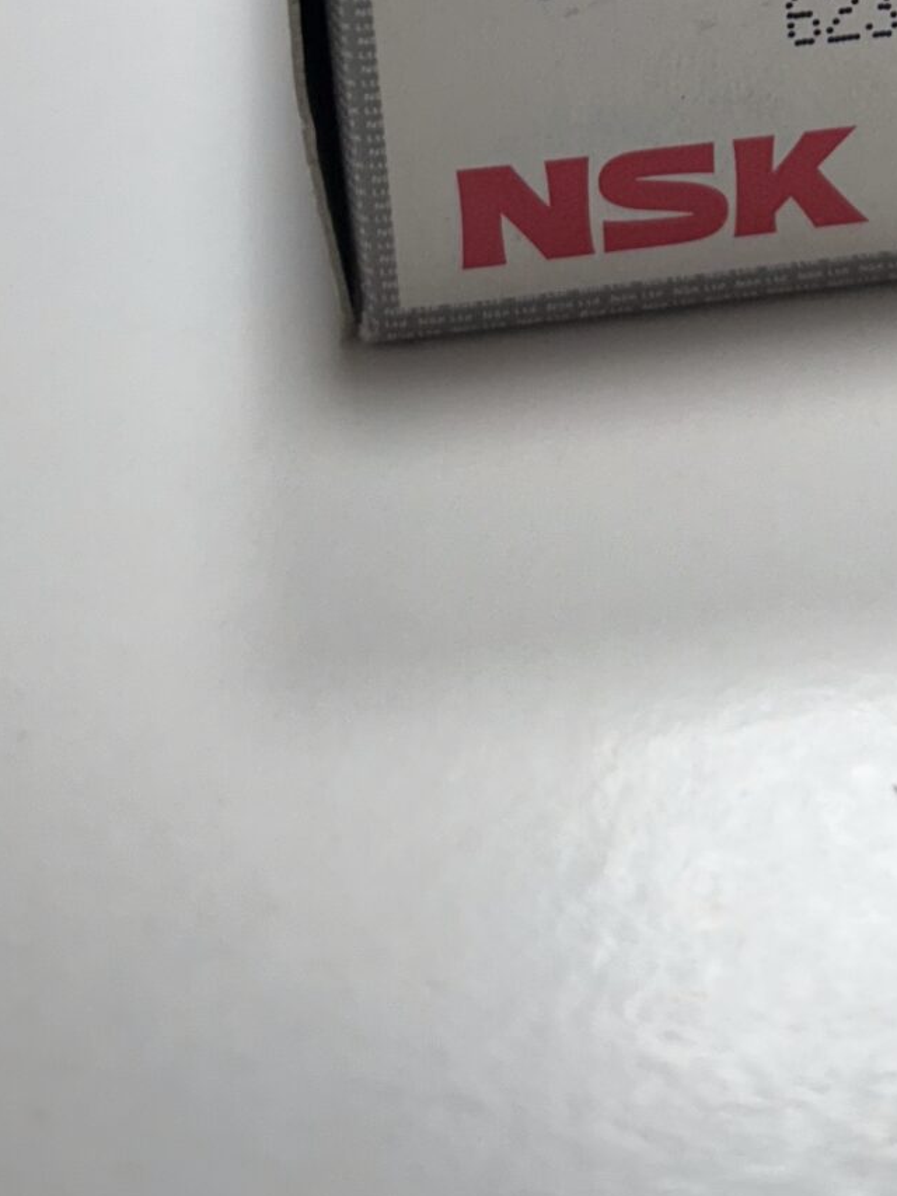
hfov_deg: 18.4
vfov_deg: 22.6
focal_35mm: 78
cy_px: -321
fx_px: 2694
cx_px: 914
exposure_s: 1/100
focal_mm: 5.7
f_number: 1.5
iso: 64
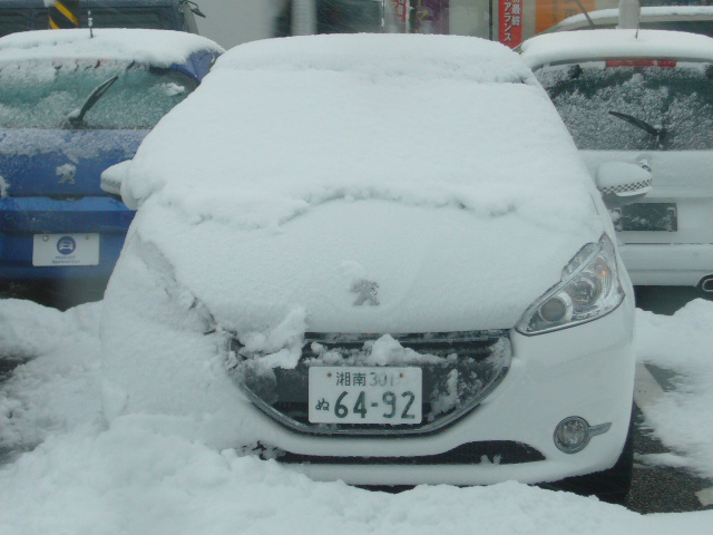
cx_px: 356
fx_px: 2060
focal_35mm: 100
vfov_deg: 14.8
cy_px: 268
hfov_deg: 19.6
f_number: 4.5
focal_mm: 12
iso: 80
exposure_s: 1/50
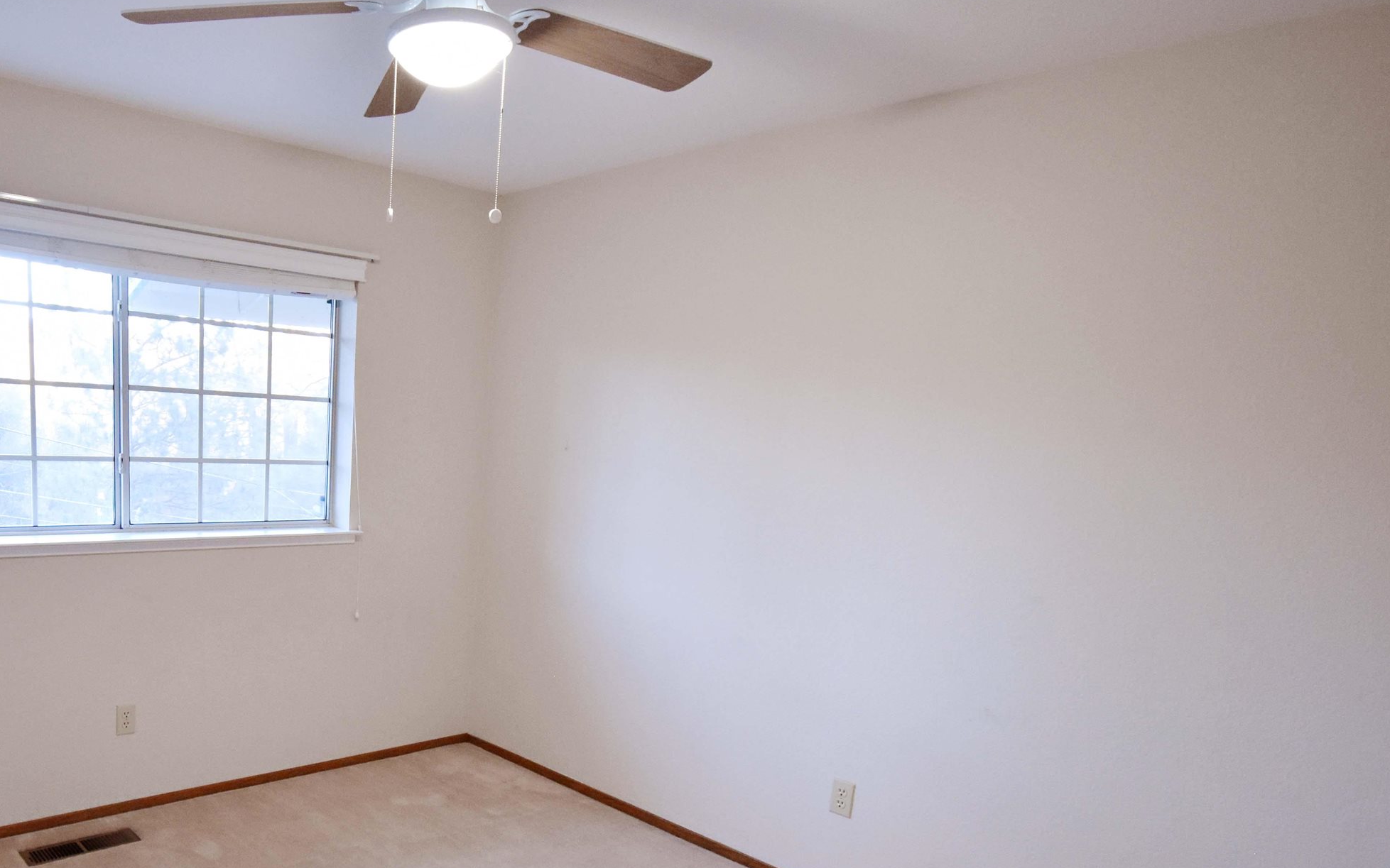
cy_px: 615
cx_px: 374
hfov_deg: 70.5
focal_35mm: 24
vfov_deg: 49.7
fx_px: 909
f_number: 4.5
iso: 1400
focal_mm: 10
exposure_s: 1/80
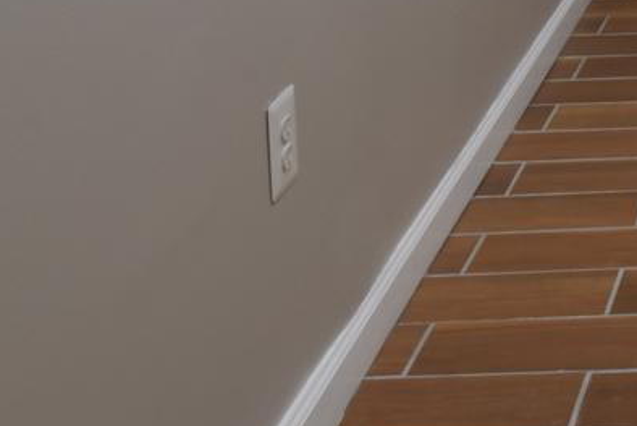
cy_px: -341
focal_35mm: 78
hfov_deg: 22.8
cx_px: 850
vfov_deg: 15.2
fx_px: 1381
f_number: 22
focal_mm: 10
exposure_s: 2.5
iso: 100
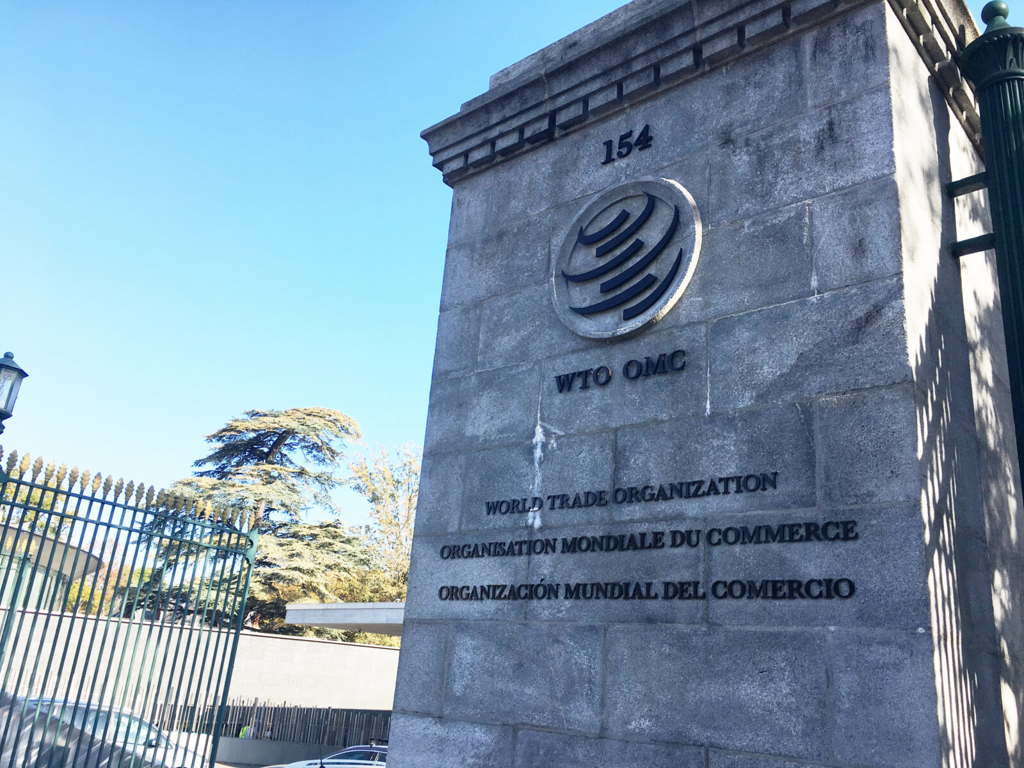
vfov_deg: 48.2
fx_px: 858
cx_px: 512
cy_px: 384
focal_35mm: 29
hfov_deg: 61.7
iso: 25
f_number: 2.2
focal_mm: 4.15
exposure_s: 1/725
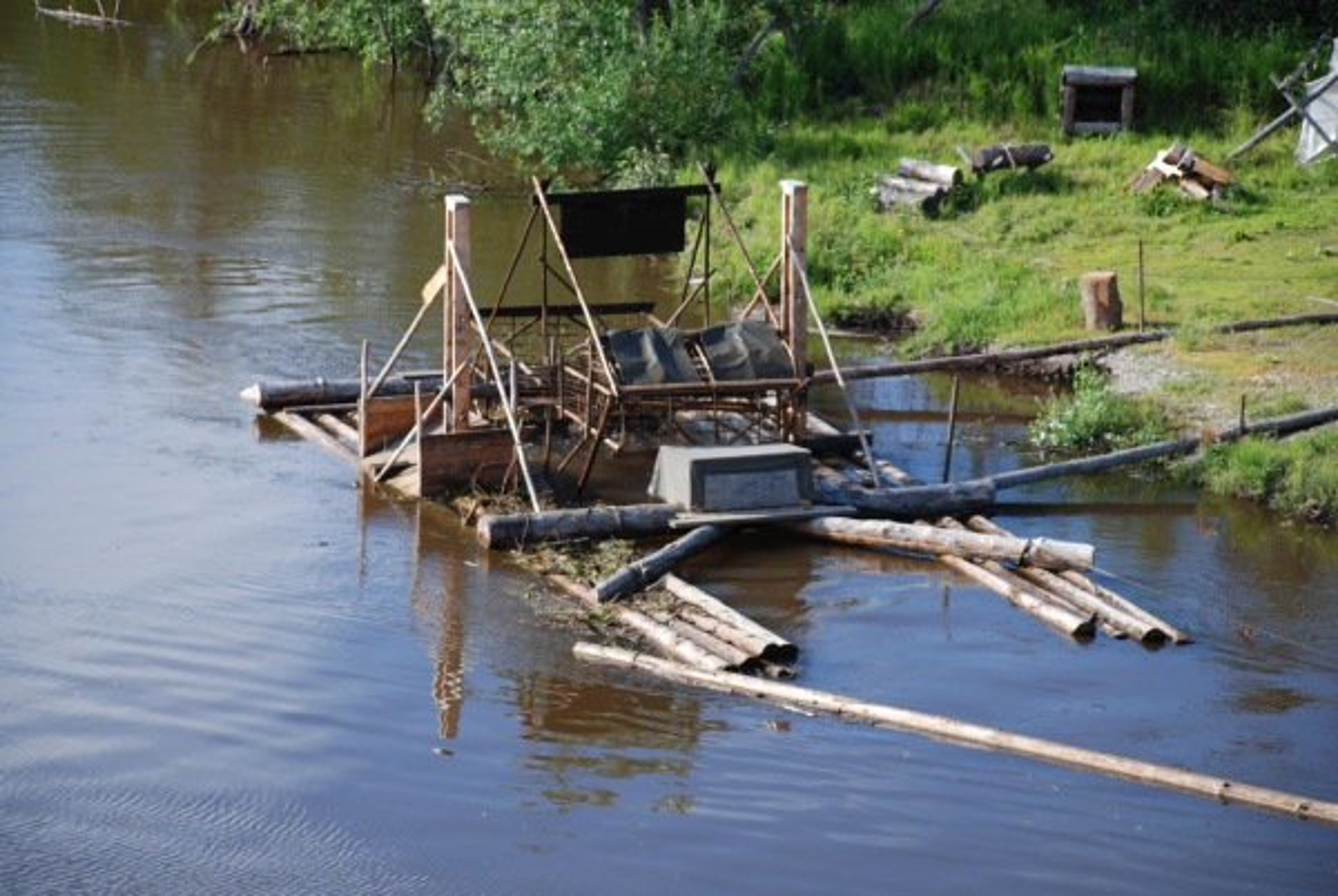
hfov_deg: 13.7
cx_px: 669
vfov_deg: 9.2
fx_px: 5583
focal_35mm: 150
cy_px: 448
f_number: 5.6
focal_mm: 100
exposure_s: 1/250
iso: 160
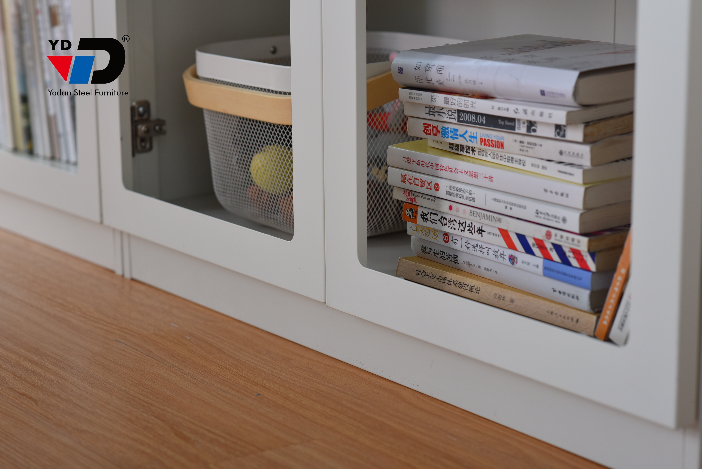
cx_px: 351
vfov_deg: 16.1
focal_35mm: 85
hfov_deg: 23.9
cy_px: 234
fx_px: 1658
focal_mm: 85
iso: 400
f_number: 5.6
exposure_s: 1/180
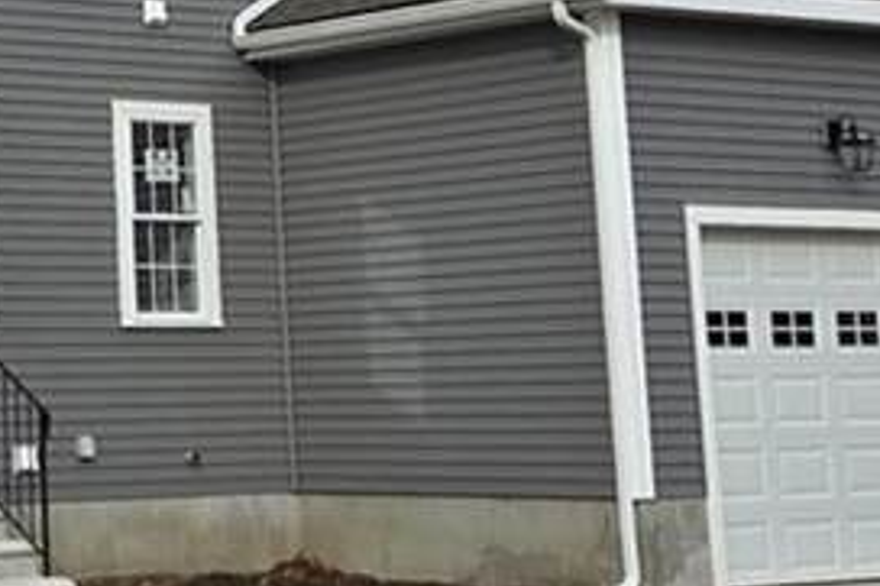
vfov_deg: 14.0
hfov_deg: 21.1
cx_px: -178
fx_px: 2199
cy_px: -338
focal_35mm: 90
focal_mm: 5.4
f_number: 1.8
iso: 80
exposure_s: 1/5261
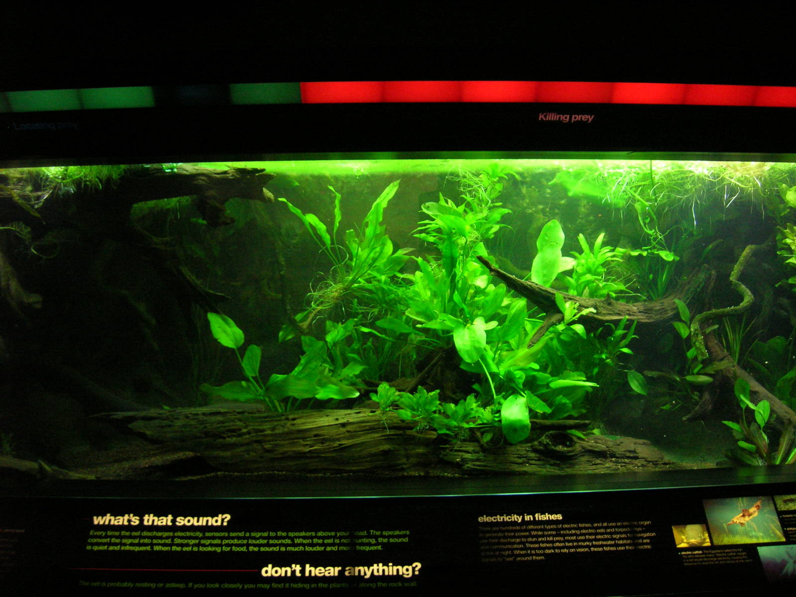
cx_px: 398
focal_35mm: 34
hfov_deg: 54.0
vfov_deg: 41.8
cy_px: 298
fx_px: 782
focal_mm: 5.7
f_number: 2.9
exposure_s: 1/60
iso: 200
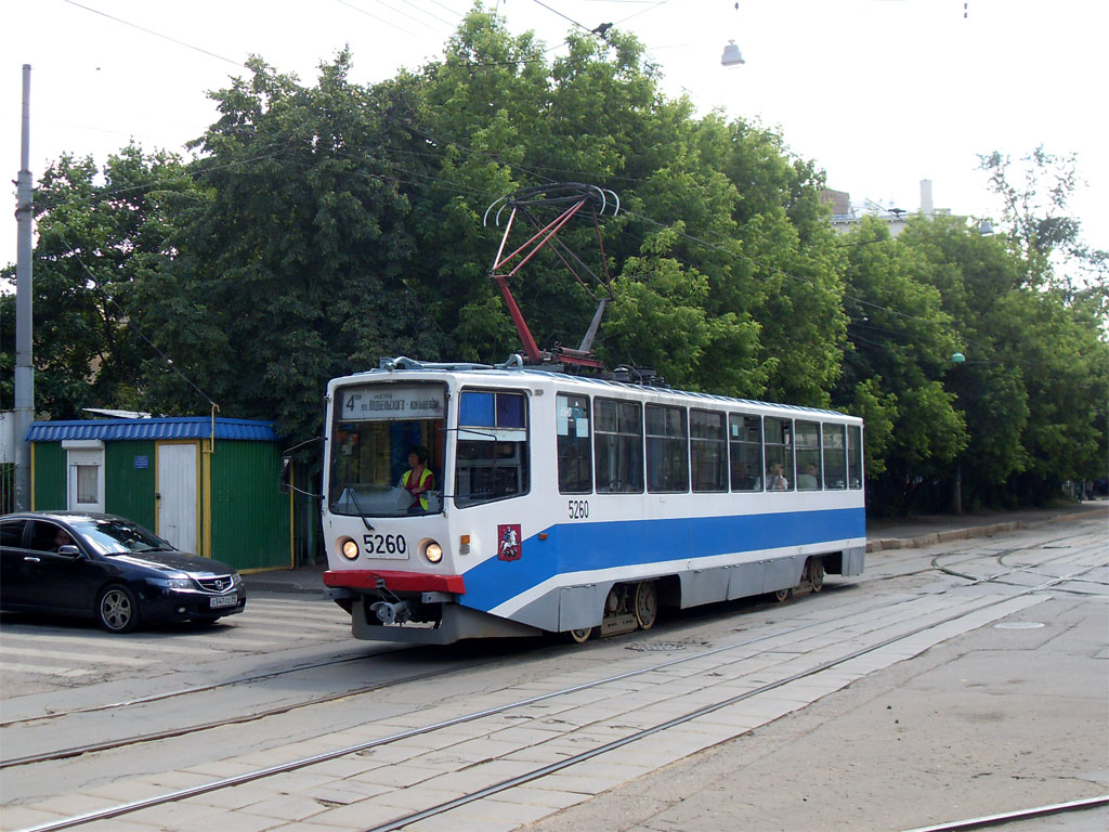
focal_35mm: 42
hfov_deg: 44.8
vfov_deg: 34.3
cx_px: 554
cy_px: 416
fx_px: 1346
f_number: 3.1
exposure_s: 1/350
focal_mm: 7.1
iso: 80
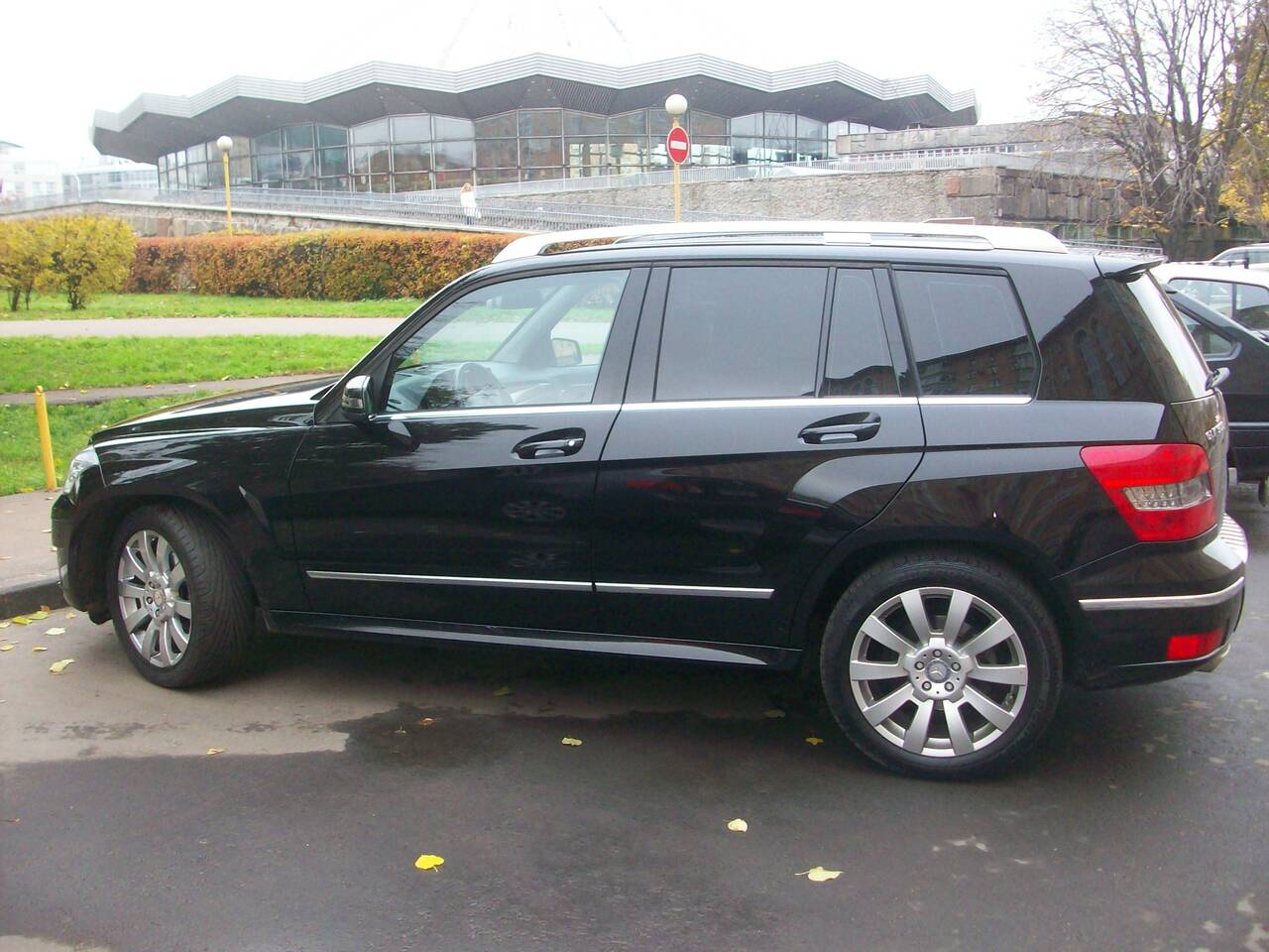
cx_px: 634
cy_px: 476
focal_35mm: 34
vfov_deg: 41.8
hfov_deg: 54.0
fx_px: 1246
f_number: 2.8
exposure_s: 1/93
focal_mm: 5.7
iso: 160
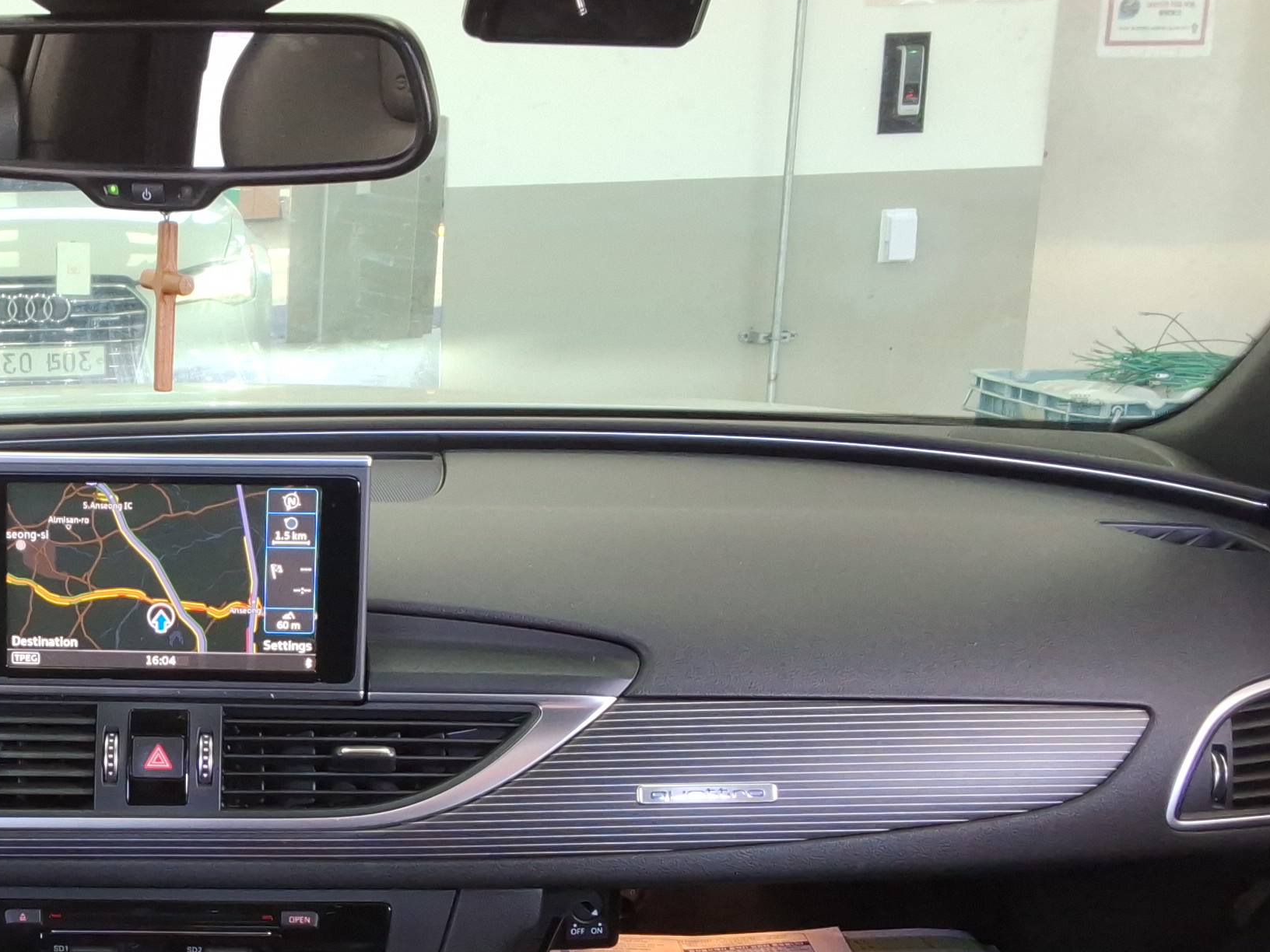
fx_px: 2055
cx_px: 79
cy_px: 703
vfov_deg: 25.8
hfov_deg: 32.3
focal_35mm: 56
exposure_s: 1/40
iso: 52
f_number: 1.9
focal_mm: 2.91
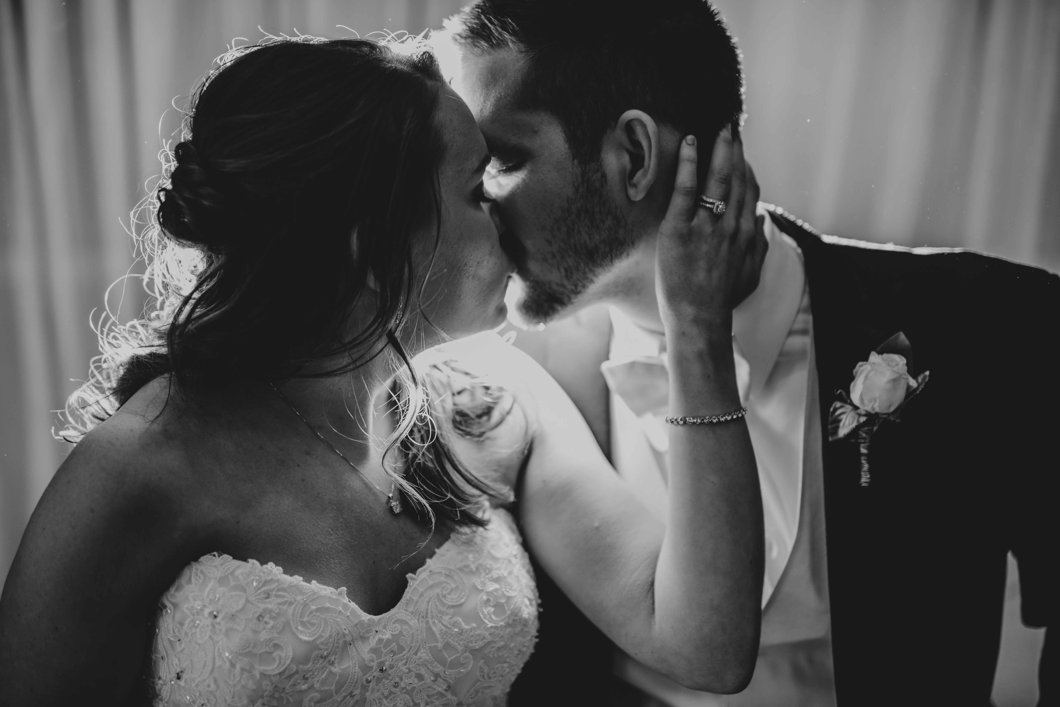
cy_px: 354
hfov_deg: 39.6
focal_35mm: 50
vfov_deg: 27.0
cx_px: 530
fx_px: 1473
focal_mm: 50
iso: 200
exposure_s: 1/200
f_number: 1.6
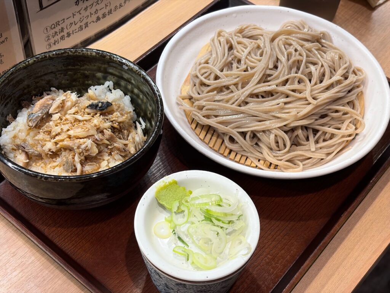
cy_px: 146
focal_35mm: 52
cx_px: 195
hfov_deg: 36.8
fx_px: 586
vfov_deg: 28.0
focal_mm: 5.96
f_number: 1.6
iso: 40
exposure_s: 1/100
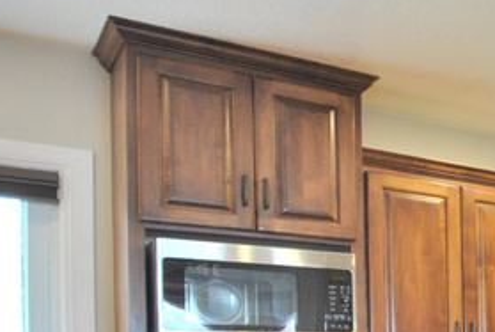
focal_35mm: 55
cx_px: 880
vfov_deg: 22.5
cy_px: 409
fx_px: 757
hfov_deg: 22.3
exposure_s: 1/30
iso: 400
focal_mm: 10
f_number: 3.5
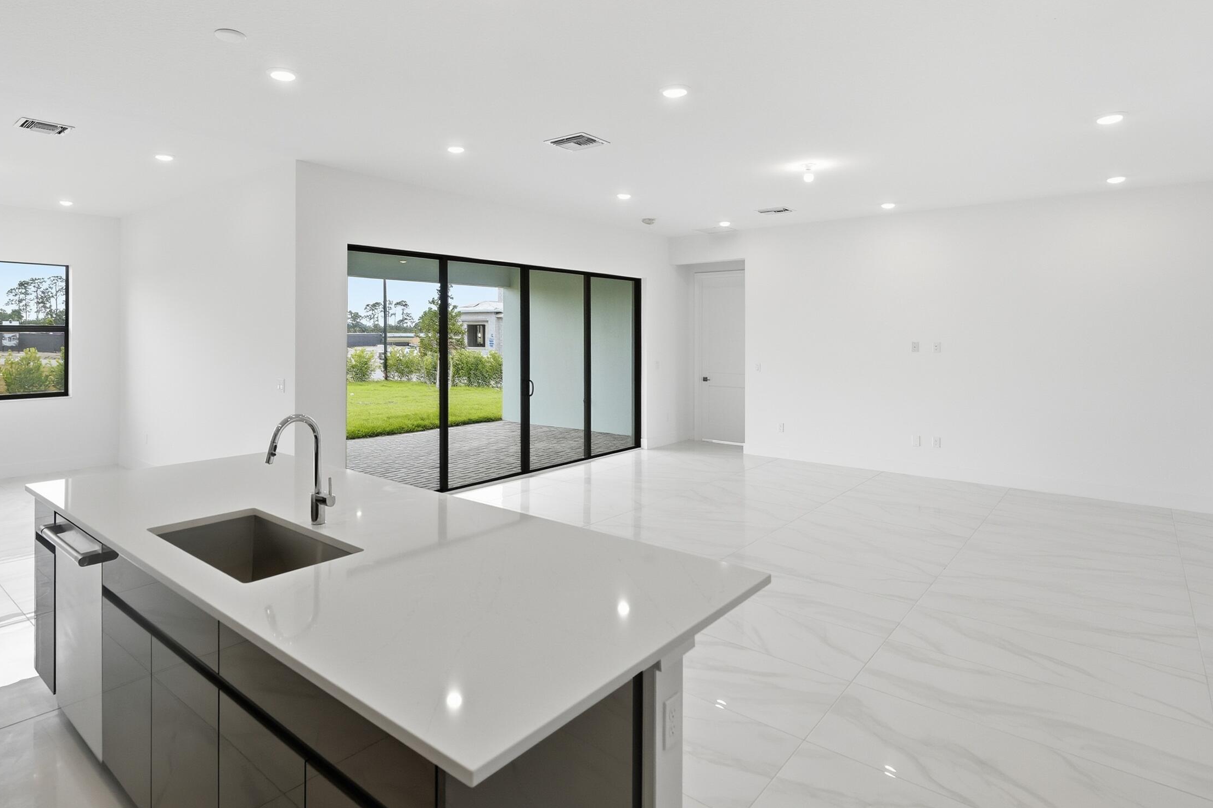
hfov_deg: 86.4
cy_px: 316
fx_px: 640
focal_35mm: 19
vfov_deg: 63.8
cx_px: 519
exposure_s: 1/800
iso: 100
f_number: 4
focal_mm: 14
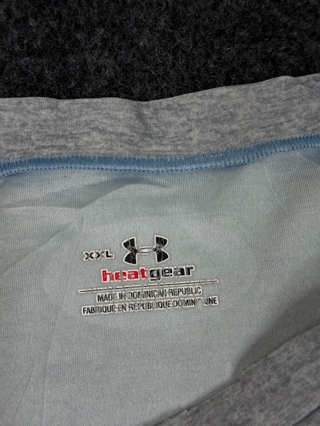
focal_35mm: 48
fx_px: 592
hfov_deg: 30.3
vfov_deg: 39.7
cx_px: 160
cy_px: 213
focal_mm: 6.76
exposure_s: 1/100
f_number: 1.78
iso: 50
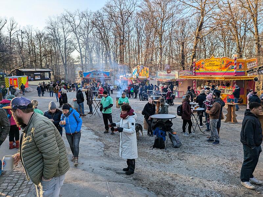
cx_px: 132
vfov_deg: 54.9
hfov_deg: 69.4
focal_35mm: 25
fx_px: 190
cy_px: 98
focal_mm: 5.43
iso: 39
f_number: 1.89
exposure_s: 1/534
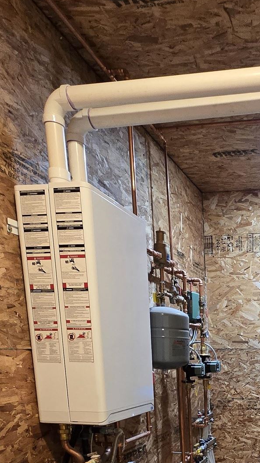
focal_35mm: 31
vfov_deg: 52.2
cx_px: 281
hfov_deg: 33.3
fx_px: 380
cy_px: 445
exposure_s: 1/60
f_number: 2.2
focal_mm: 2.2
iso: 400
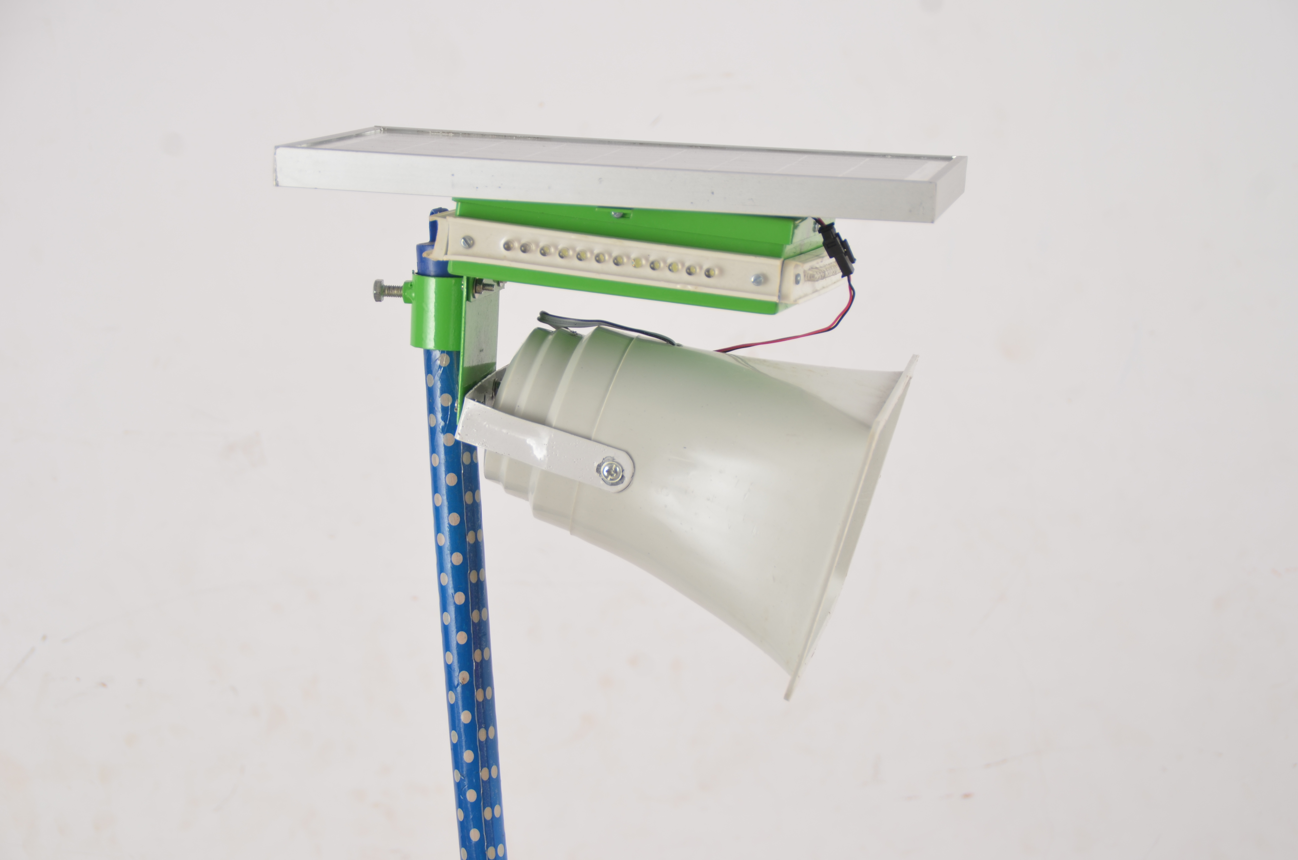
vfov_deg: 13.4
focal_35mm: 102
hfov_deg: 20.1
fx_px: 3670
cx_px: 649
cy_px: 430
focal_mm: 68
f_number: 5.6
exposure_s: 1/160
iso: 100
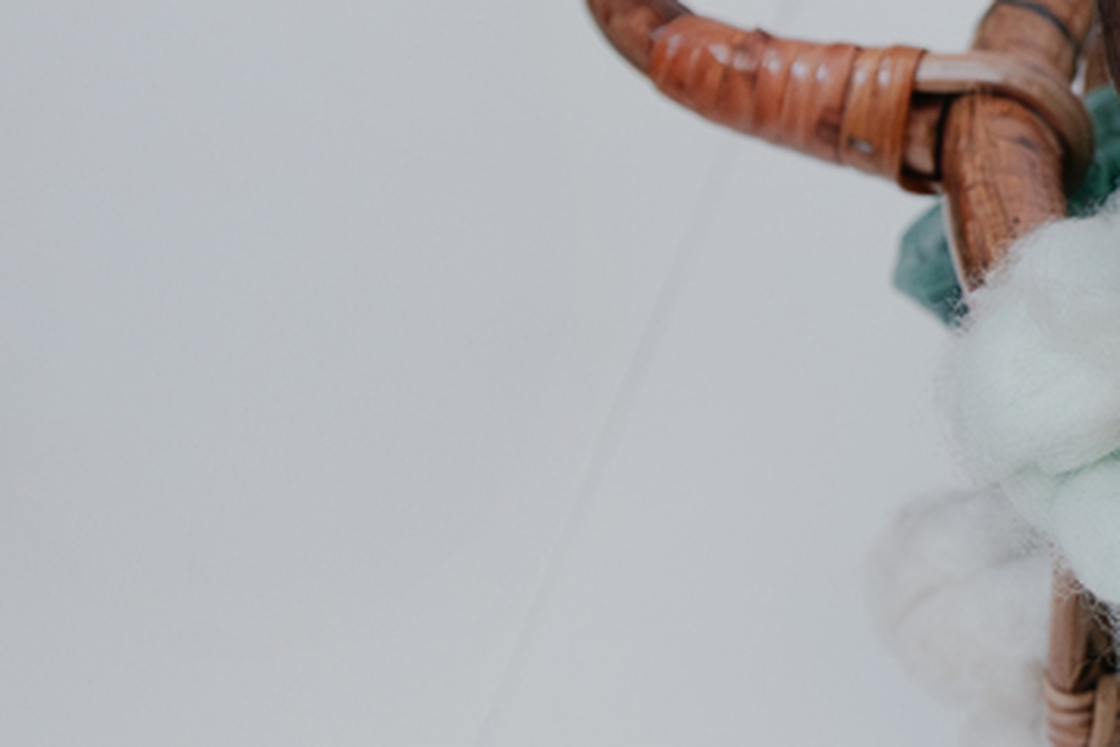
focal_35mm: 111
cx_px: 1876
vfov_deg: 12.3
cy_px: 110
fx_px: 3453
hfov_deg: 16.2
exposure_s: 1/160
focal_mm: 22
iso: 1250
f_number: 2.8
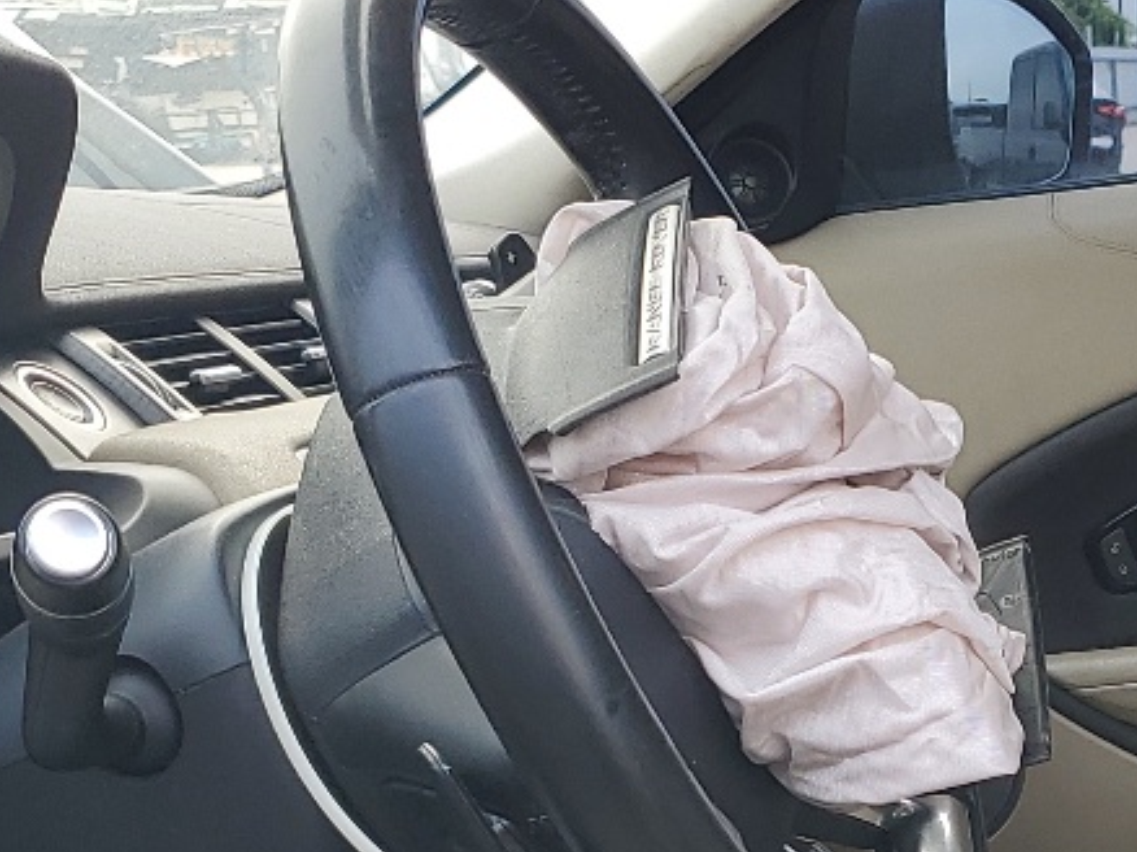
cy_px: 1016
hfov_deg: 20.2
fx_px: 3119
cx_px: 1041
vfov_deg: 15.0
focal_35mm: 95
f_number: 1.5
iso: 50
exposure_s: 1/167
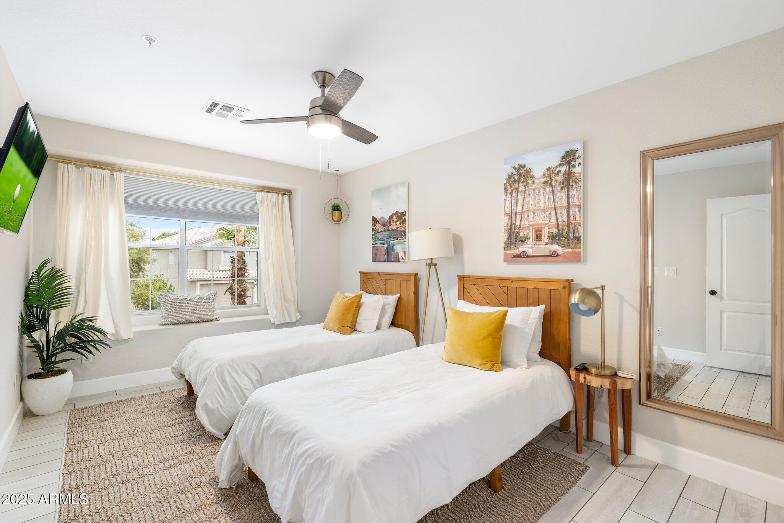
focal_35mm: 16
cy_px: 262
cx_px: 392
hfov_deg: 96.7
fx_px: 348
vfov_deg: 73.7
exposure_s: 1/2
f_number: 8
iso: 640
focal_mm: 16
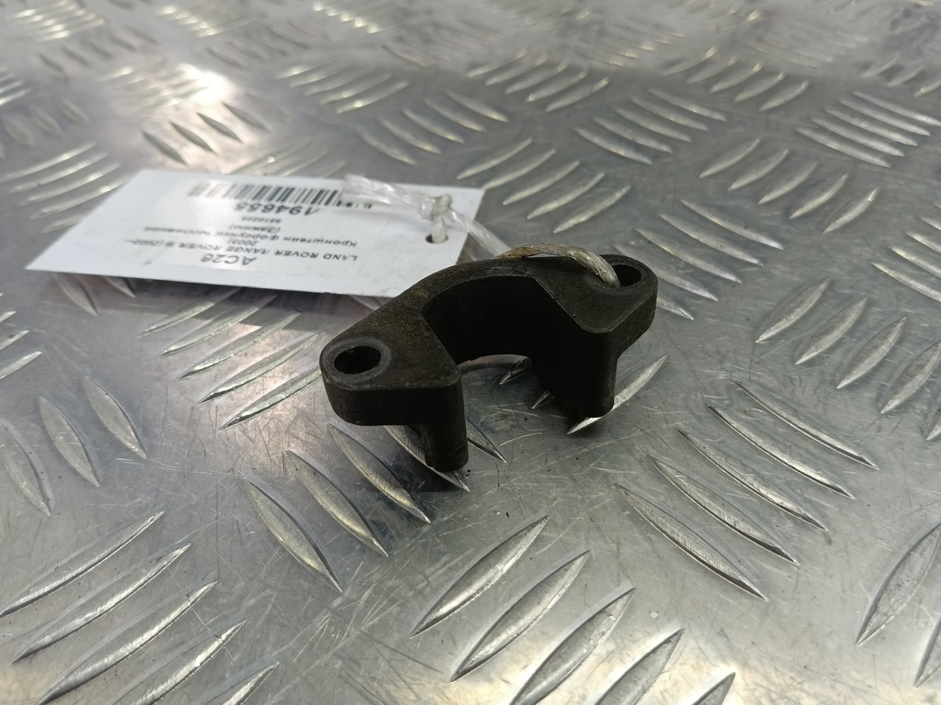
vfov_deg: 58.9
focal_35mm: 23
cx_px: 470
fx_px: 625
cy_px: 352
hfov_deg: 73.9
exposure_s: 1/50
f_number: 1.6
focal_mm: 4.11
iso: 105
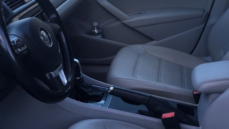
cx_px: 115
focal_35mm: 63
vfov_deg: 18.9
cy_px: 23
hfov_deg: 33.3
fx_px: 383
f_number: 2.2
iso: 32
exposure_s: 1/120
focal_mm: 4.15
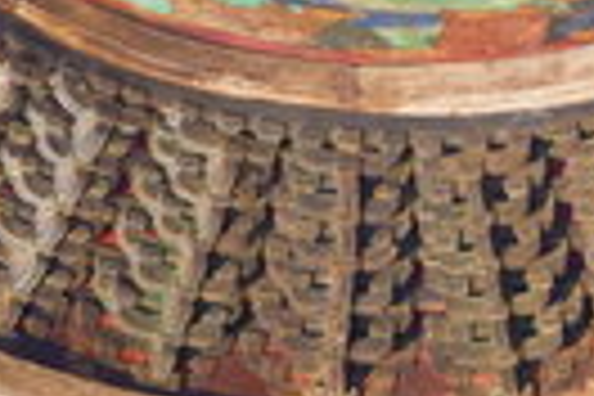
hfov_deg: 4.9
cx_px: 706
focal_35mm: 419
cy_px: 223
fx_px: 6913
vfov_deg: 3.3
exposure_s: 1/12
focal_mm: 74.4
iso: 3200
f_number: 5.3
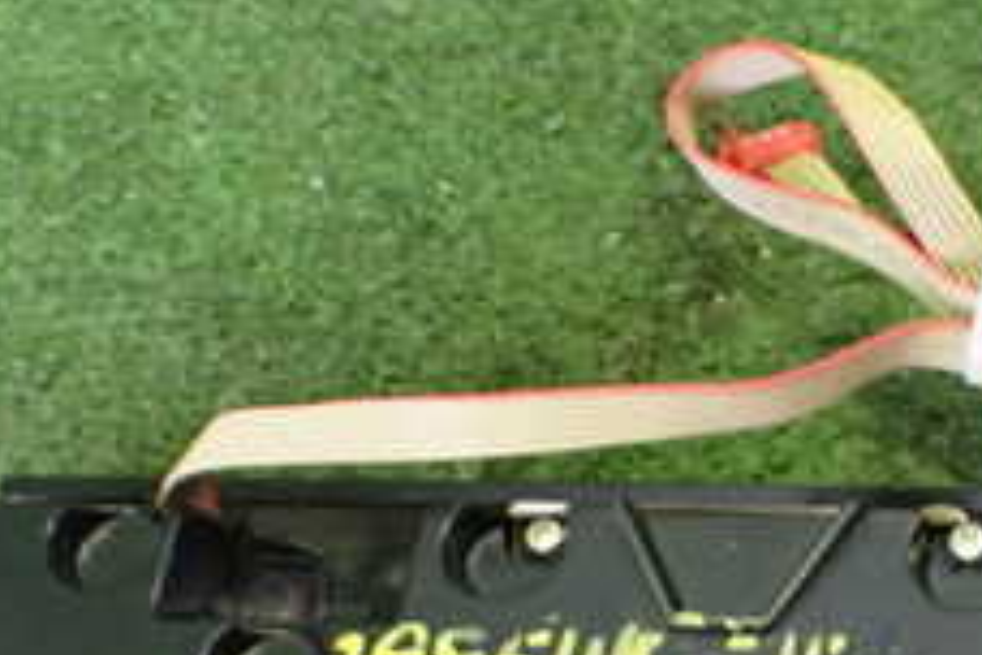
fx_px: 2237
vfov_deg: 16.4
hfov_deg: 24.3
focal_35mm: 82
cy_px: 616
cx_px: 823
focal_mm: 5.4
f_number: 2.3
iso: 800
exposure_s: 1/40
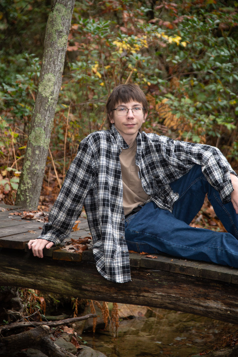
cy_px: 178
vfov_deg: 17.6
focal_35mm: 116
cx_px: 119
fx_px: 1149
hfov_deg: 11.8
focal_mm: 116
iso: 500
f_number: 6.3
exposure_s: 1/125
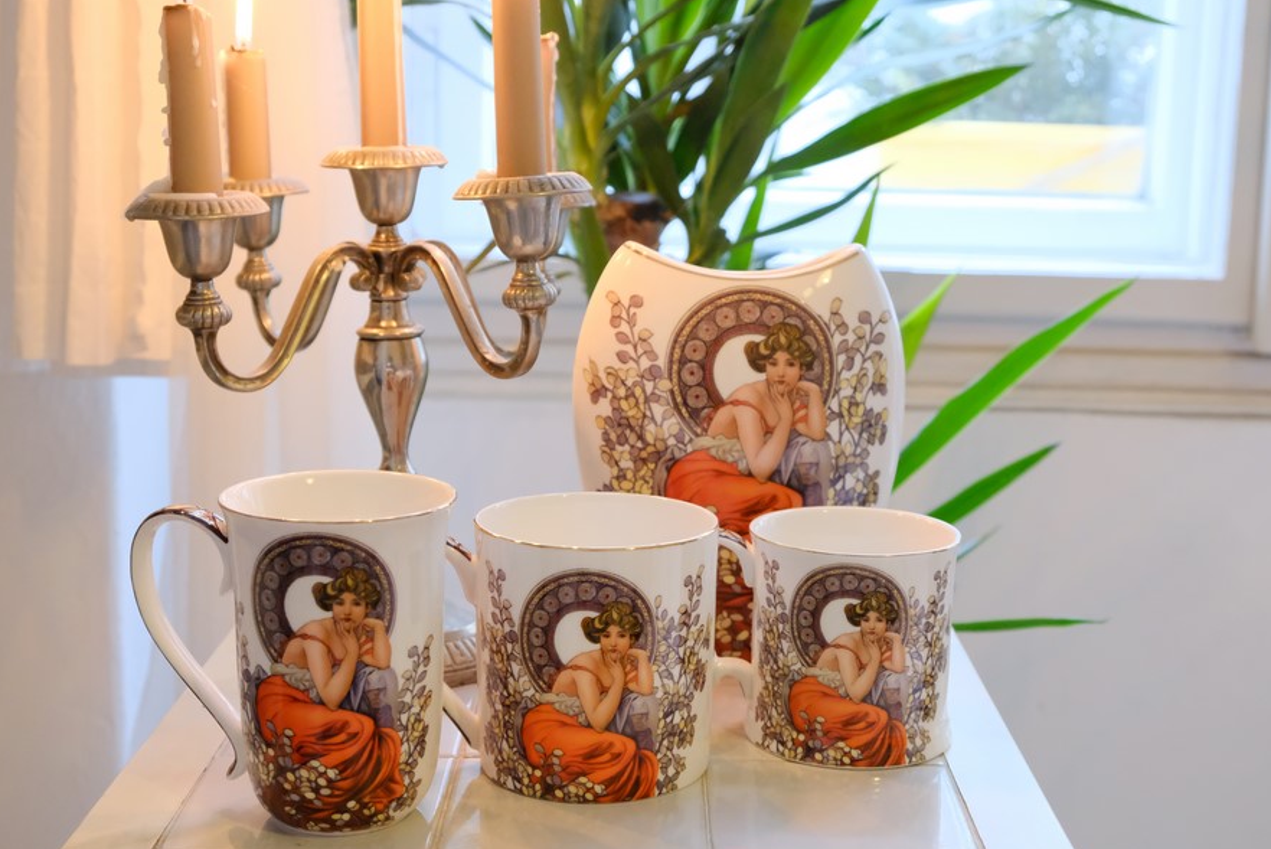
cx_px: 661
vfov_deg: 26.5
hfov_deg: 38.9
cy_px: 424
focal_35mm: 51
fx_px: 1801
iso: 6400
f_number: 5
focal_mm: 30.2
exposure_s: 1/60
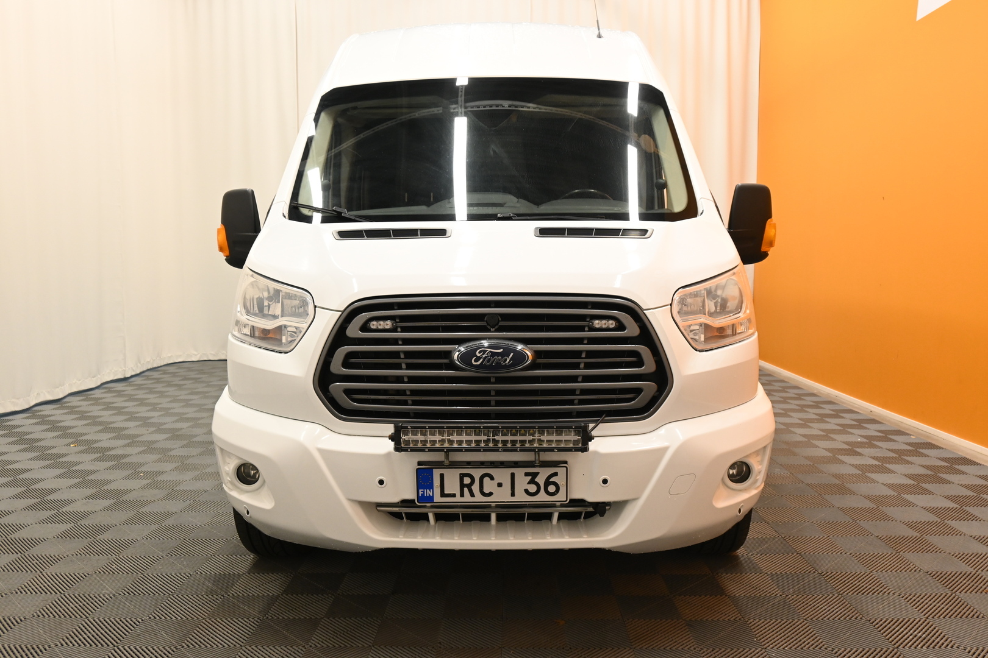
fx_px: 803
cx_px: 494
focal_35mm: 29
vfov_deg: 44.6
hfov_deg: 63.2
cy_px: 329
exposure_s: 1/30
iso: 800
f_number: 5.6
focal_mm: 19.5
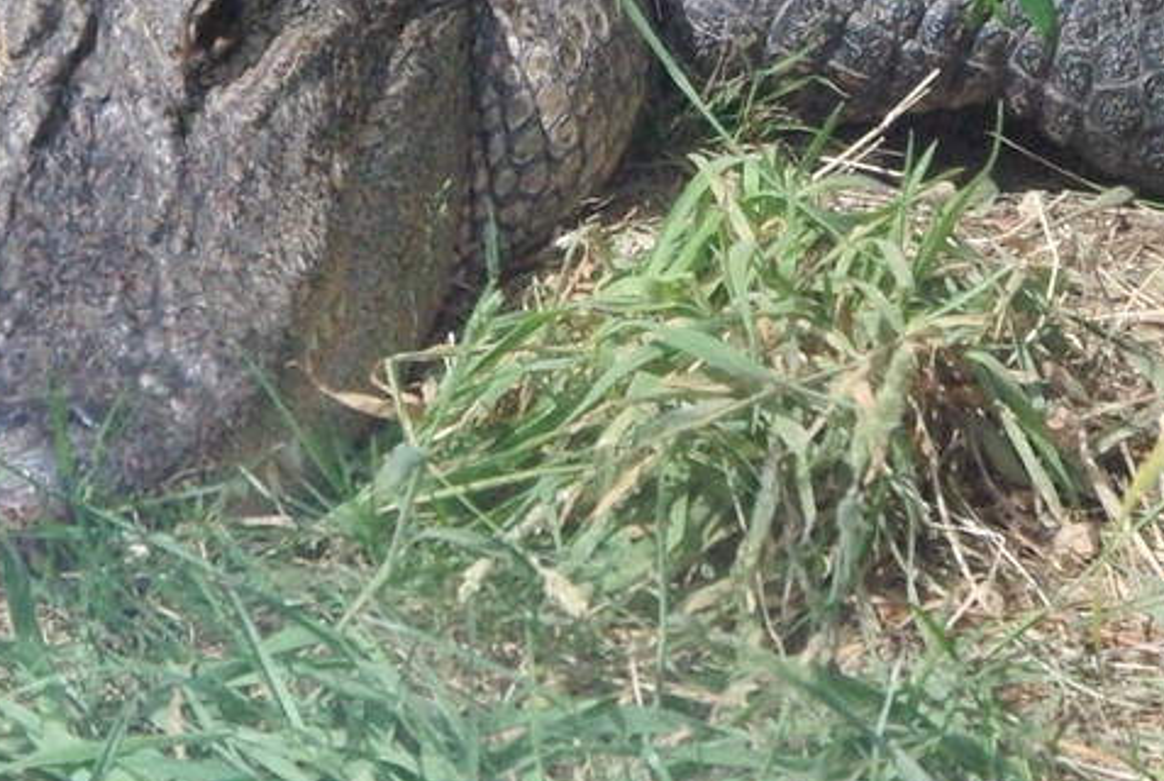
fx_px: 10204
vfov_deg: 4.4
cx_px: 827
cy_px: -62
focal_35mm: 315
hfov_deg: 6.5
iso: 1600
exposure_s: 1/750
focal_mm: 63
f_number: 9.5
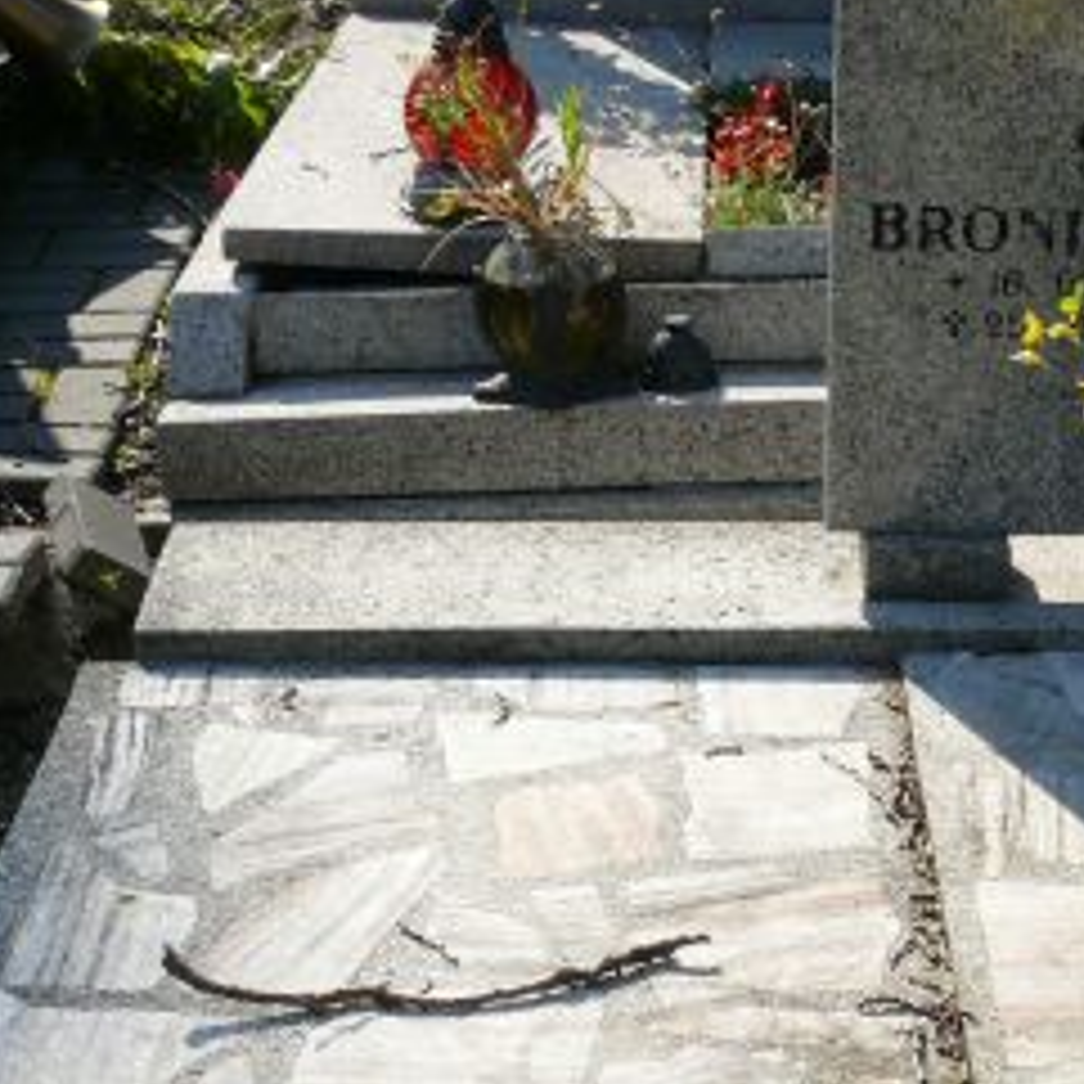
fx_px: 2905
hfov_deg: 20.0
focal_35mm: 82
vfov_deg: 20.8
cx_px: 1250
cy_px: 949
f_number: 5.6
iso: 100
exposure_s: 1/250
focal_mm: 7.4
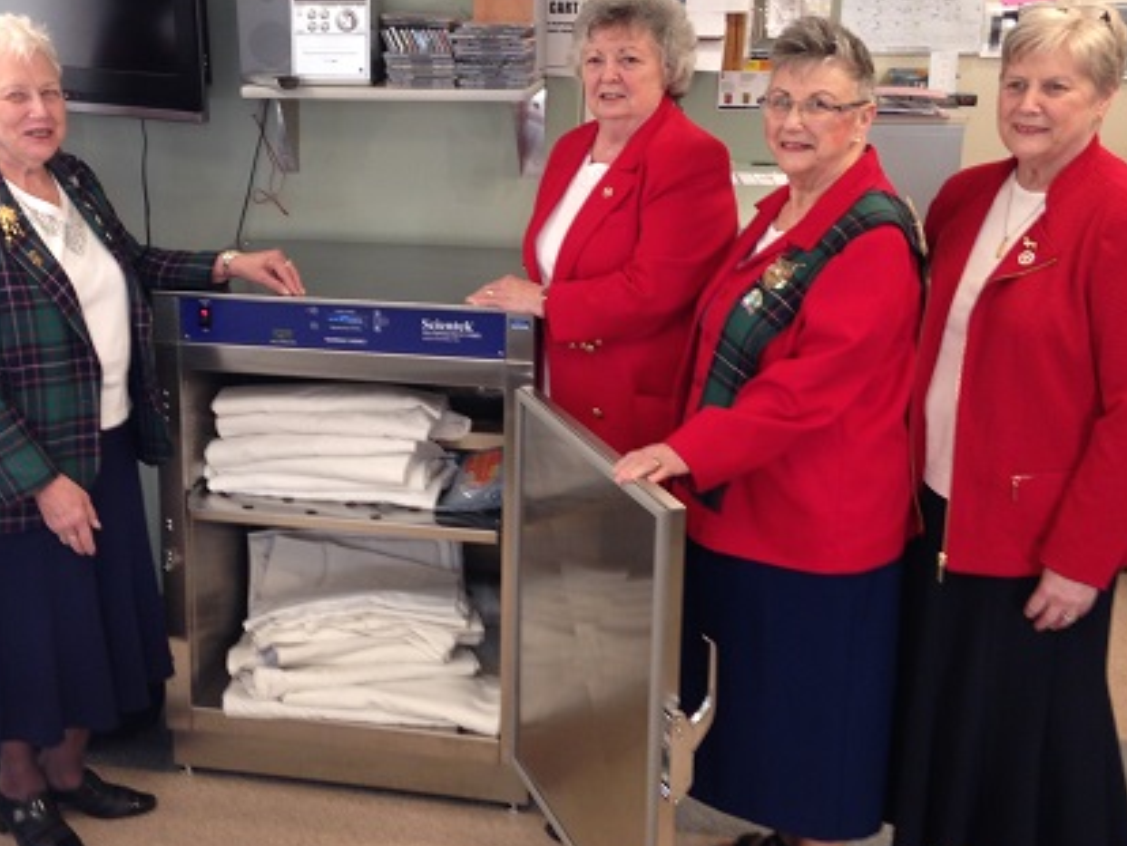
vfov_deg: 28.0
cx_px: 382
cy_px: 373
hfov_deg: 36.4
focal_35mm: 52
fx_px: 1694
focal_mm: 4.12
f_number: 2.4
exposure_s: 1/20
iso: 50
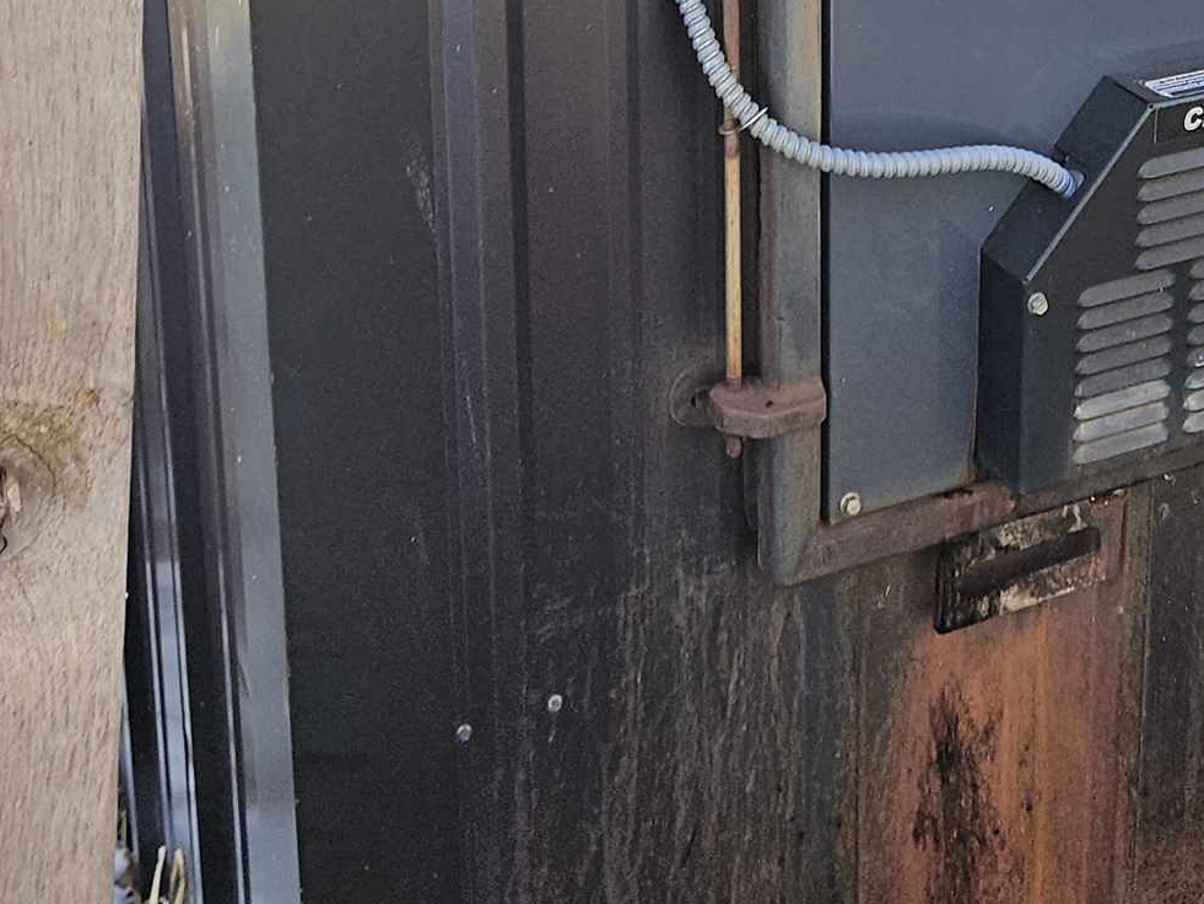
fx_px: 2505
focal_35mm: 72
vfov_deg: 19.0
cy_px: -251
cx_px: 803
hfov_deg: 26.9
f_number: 1.8
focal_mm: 5.4
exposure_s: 1/120
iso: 32
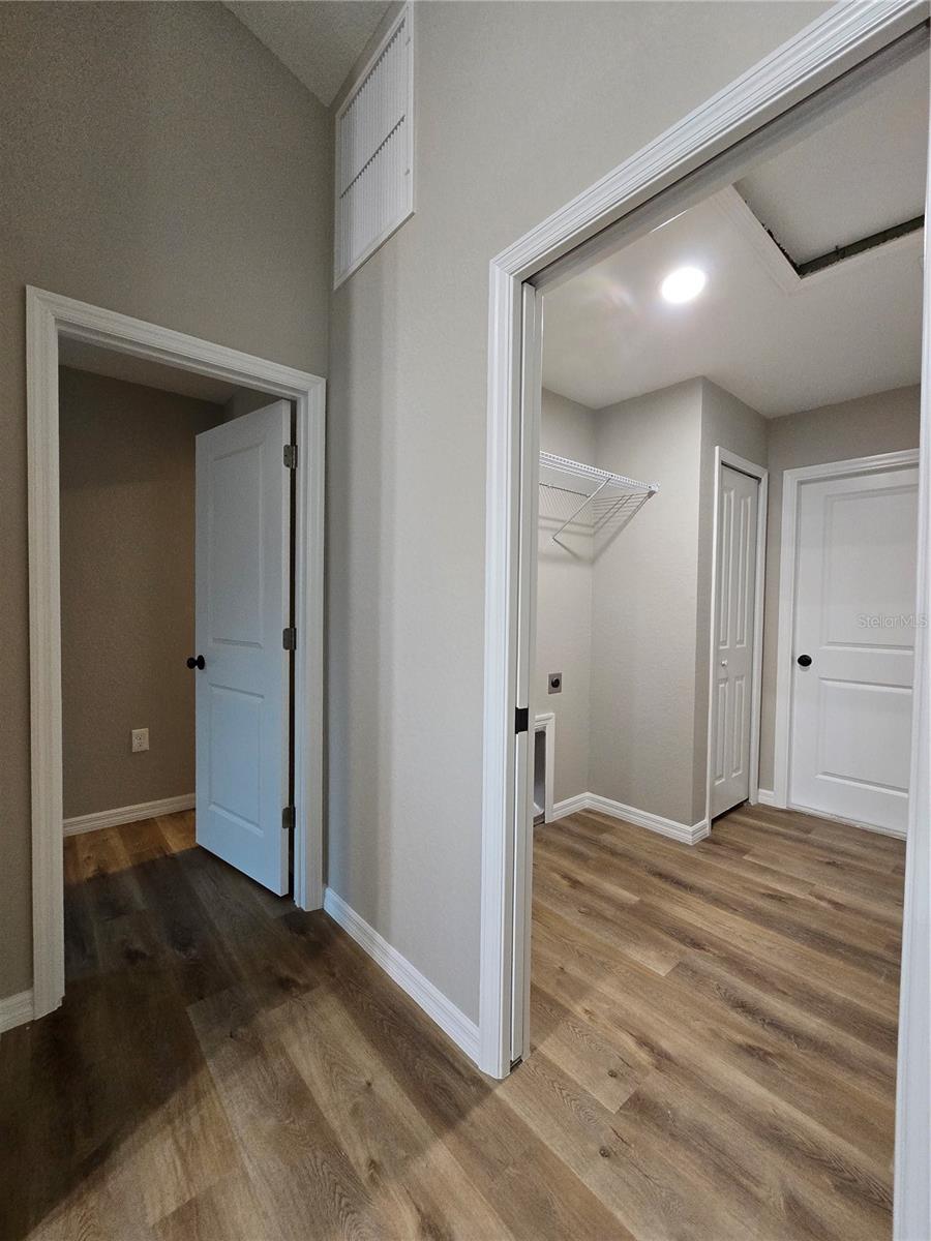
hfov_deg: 89.9
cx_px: 466
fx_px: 466
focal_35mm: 13
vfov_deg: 106.2
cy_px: 620
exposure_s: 1/60
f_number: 2.2
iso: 320
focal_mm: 2.2
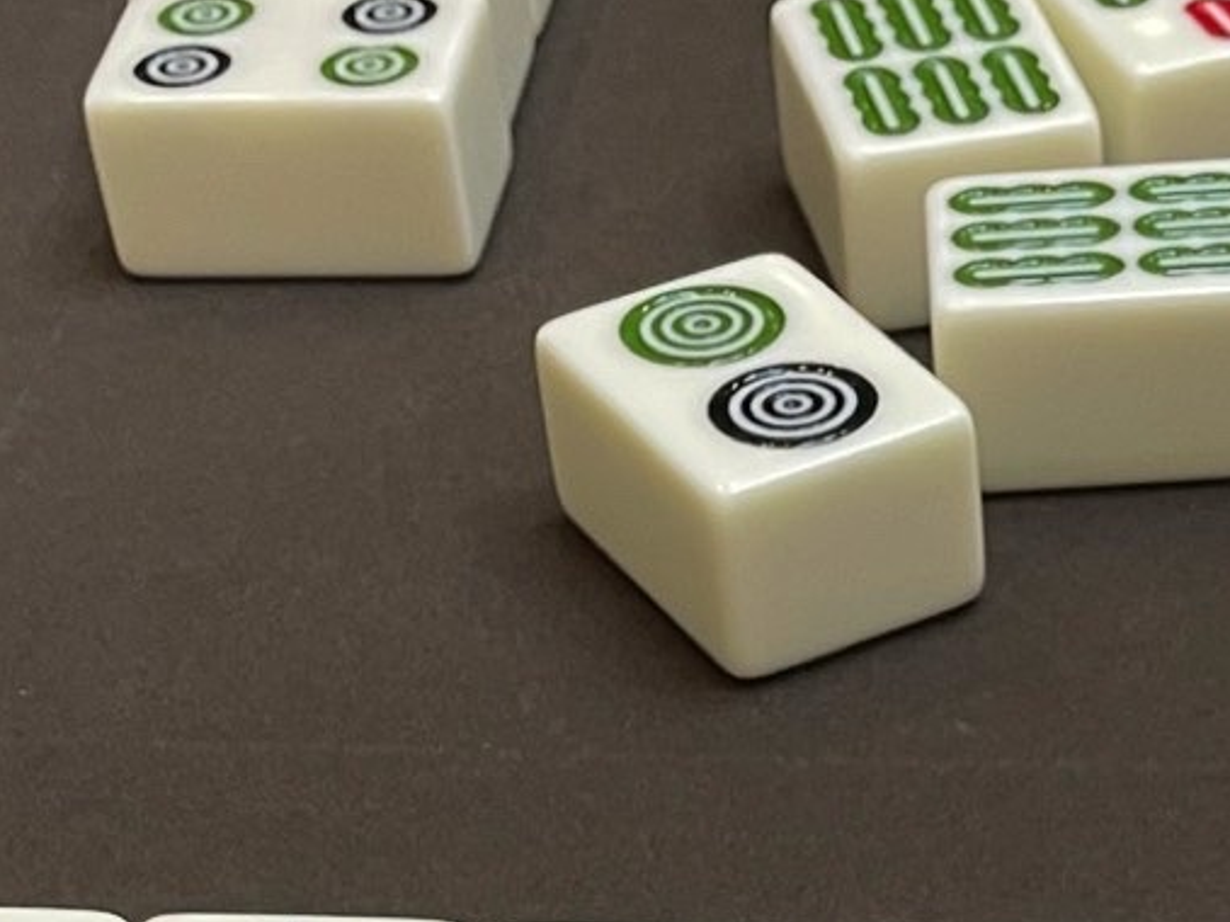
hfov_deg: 18.5
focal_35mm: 105
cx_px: 1060
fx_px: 3730
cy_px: 1844
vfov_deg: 12.4
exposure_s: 1/50
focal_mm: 4.2
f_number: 1.6
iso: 125
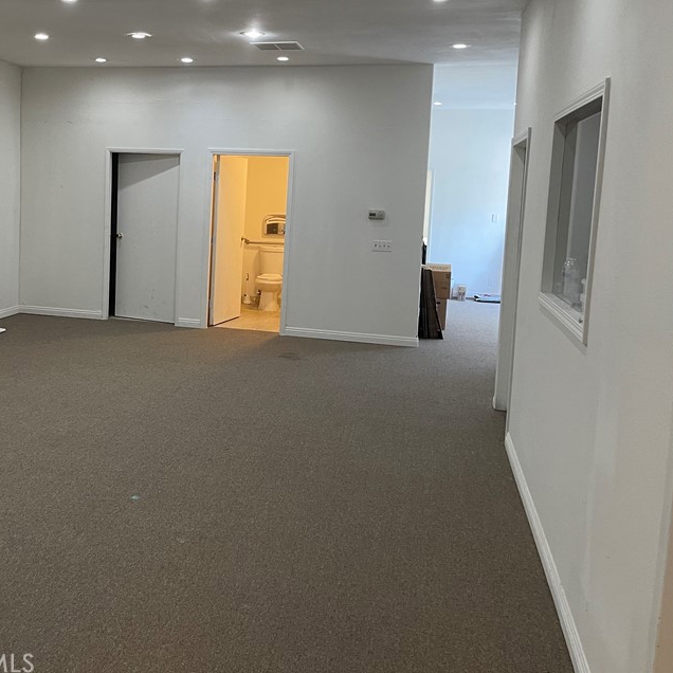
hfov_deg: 43.9
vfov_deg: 44.7
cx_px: 198
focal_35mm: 37
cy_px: 272
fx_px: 814
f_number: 1.6
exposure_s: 1/60
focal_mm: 5.1
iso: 200
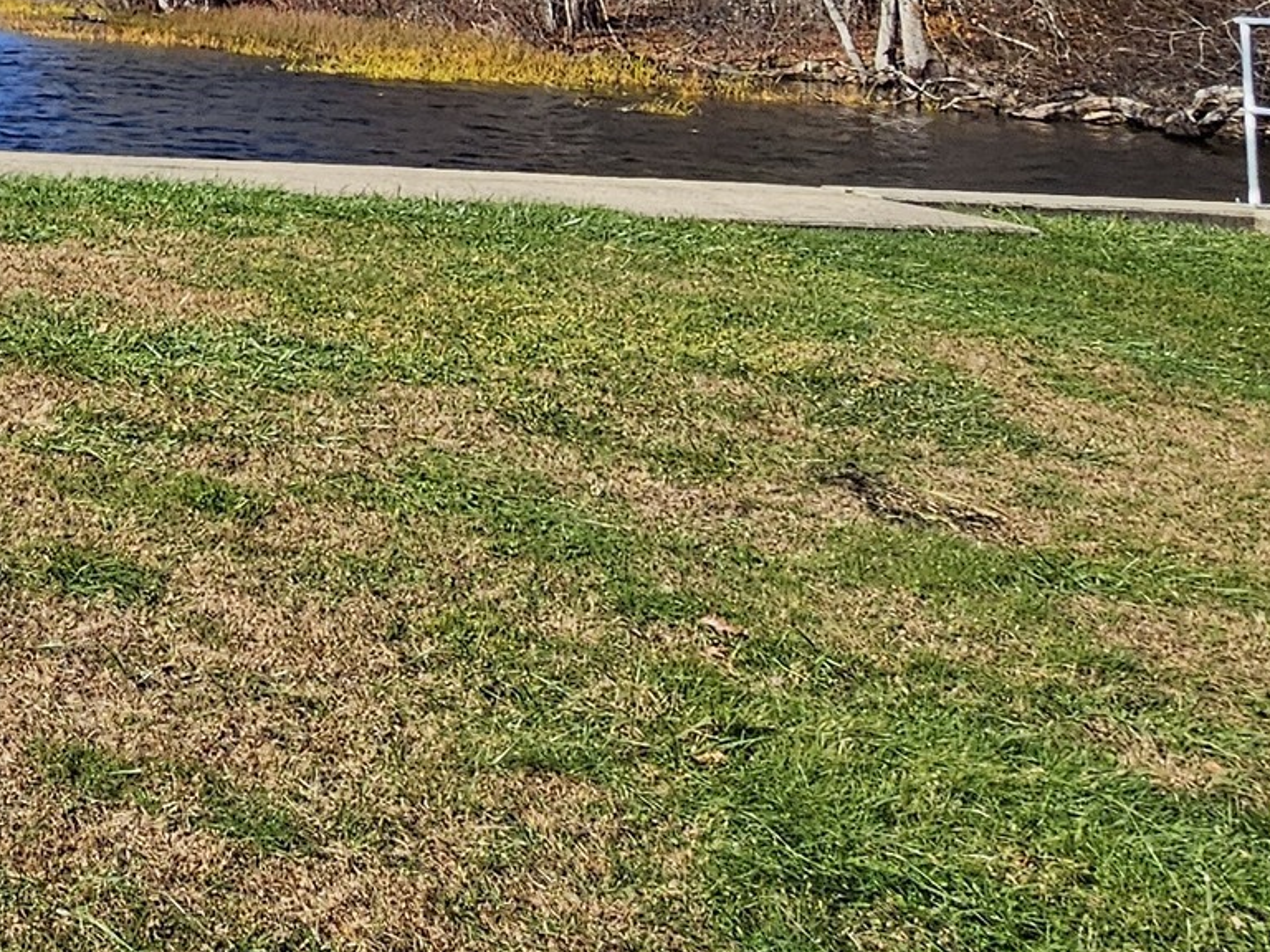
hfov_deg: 25.9
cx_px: -693
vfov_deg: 24.8
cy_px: -248
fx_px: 1908
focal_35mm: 52
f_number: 2.2
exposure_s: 1/2094
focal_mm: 2.2
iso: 50
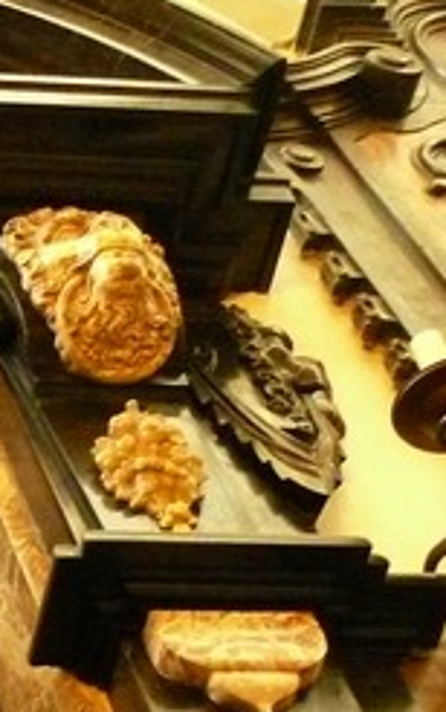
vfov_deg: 18.0
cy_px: 724
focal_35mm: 113
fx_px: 2195
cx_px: -550
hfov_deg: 10.3
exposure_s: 1/15
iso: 800
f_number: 2.8
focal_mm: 7.4
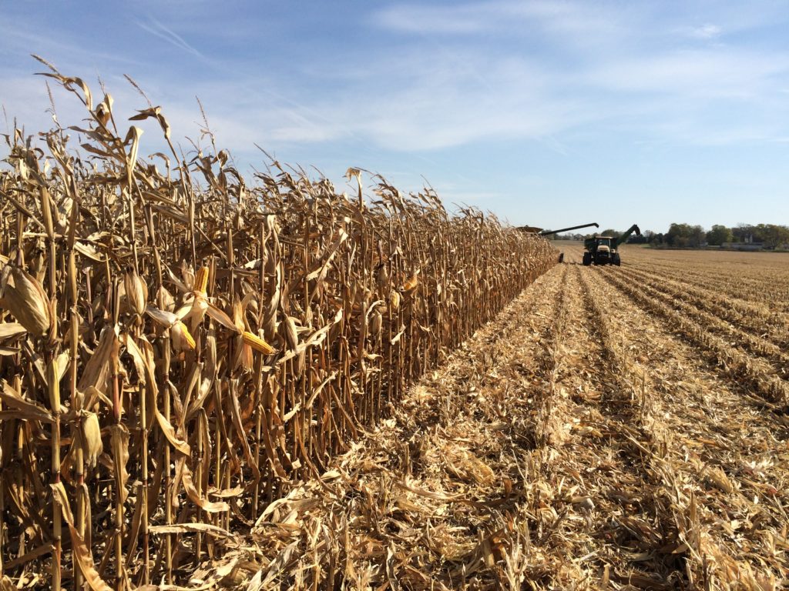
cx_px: 394
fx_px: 661
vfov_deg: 48.2
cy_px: 296
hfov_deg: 61.7
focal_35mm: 29
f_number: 2.2
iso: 32
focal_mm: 4.15
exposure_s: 1/2933
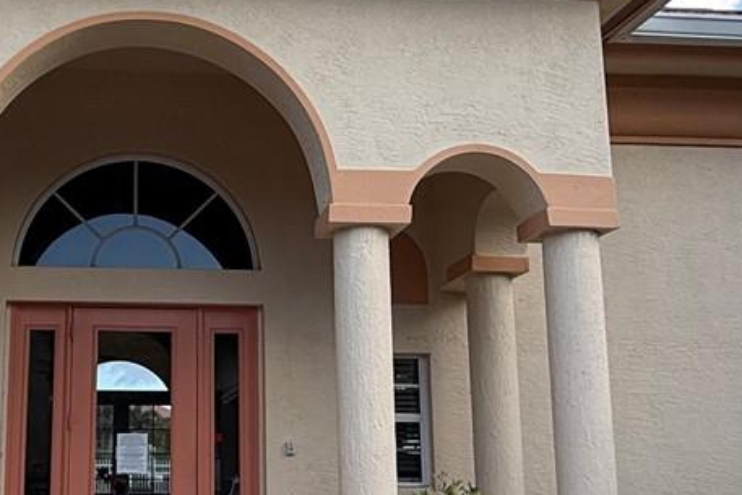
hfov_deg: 38.1
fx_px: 1051
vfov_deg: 26.5
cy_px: 278
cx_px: 205
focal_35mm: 51
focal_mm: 2.22
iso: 64
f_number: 2.2
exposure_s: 1/250
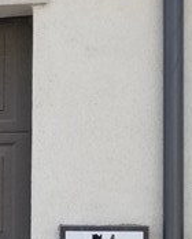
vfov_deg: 12.7
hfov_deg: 9.3
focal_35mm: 149
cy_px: 247
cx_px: -274
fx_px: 1055
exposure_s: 1/495
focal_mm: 4.25
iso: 50
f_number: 1.7
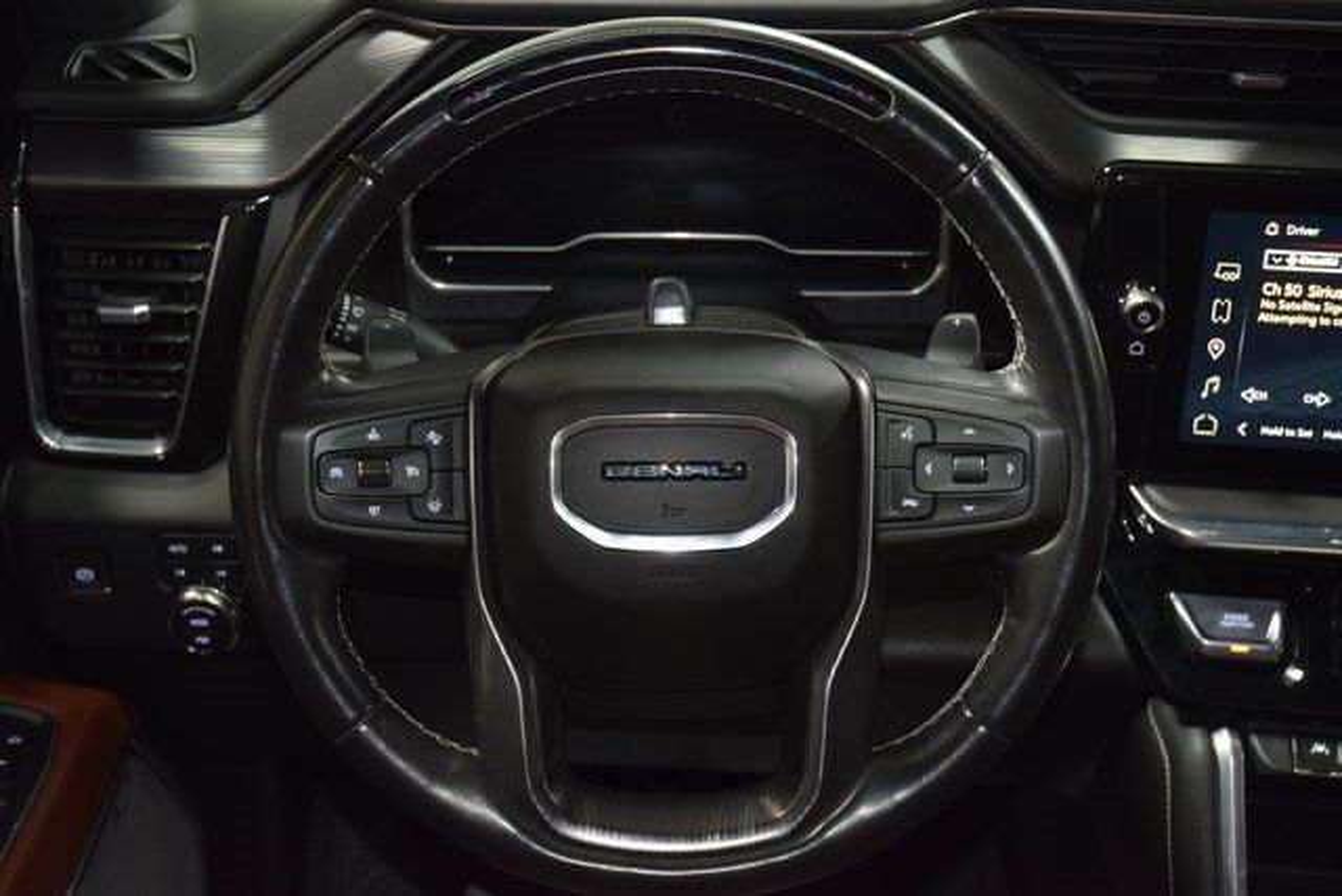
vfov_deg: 26.5
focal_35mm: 51
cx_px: 671
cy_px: 448
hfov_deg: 38.9
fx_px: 1901
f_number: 4
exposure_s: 1/13
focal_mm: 34
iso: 1400
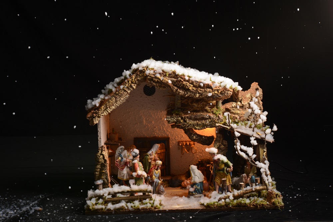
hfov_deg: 33.4
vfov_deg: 22.6
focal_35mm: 60
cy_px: 111
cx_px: 166
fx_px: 555
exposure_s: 1/2
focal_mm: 60
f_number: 16
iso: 200
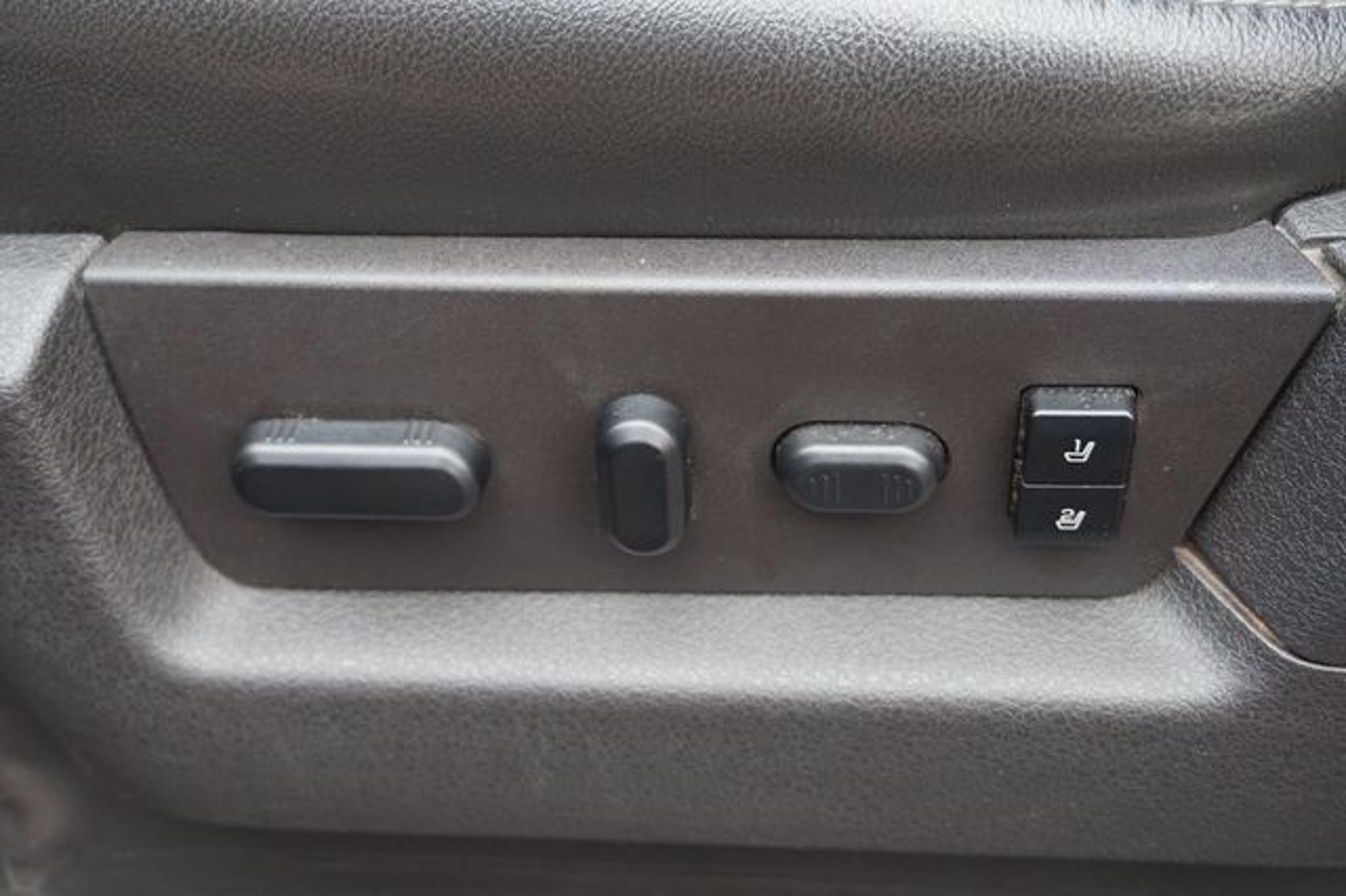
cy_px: 448
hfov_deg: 45.0
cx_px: 673
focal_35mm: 44
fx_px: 1626
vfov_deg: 30.8
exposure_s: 1/60
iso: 640
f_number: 4.5
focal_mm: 29
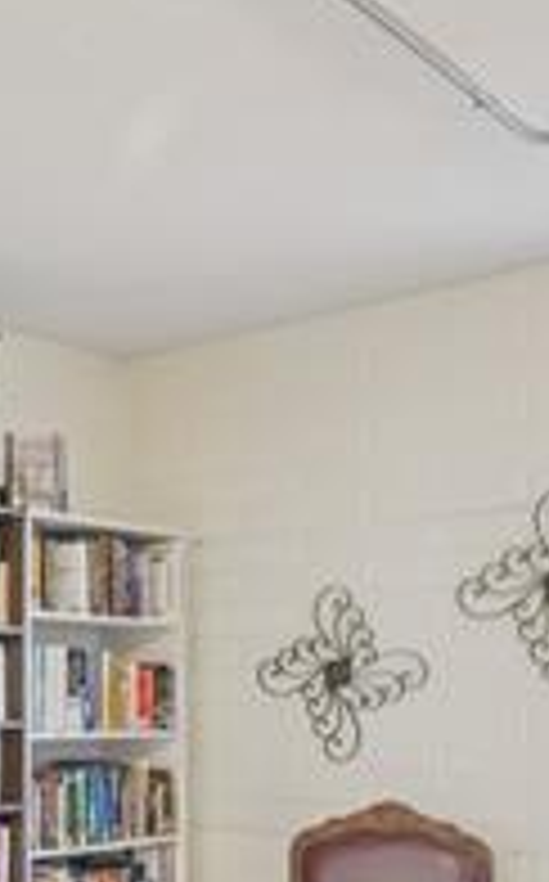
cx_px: -230
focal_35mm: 50
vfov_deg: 38.9
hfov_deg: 22.1
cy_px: 693
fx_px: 1200
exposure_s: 1.6
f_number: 8
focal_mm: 10
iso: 800
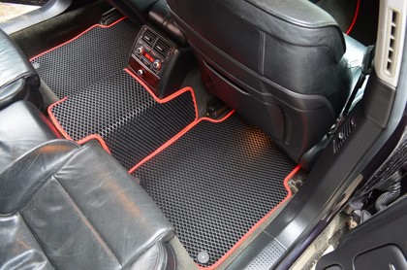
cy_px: 135
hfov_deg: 67.5
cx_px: 204
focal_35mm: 27
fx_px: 305
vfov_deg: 47.7
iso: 800
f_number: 6.7
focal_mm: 18
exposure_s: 1/15
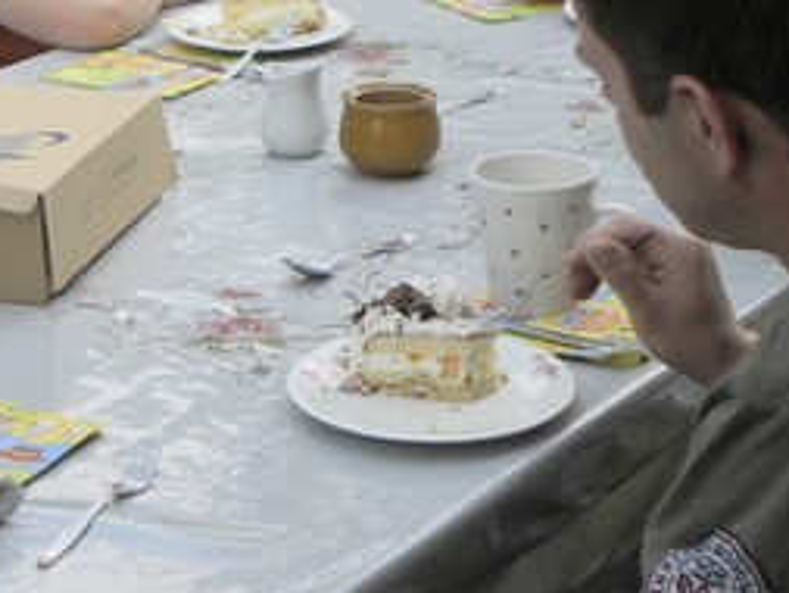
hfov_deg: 17.8
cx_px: 75
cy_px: 53
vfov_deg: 13.5
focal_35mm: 109
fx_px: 2486
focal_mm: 8.2
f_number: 3.2
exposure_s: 1/640
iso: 115
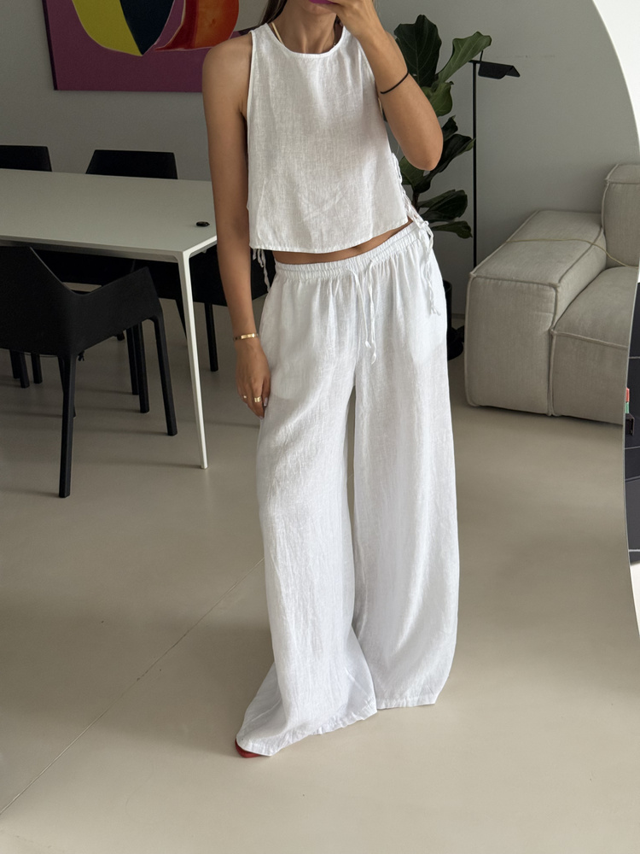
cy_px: 427
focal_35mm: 48
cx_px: 320
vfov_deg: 39.7
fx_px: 1183
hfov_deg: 30.3
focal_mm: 6.76
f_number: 1.78
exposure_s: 1/86
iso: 160
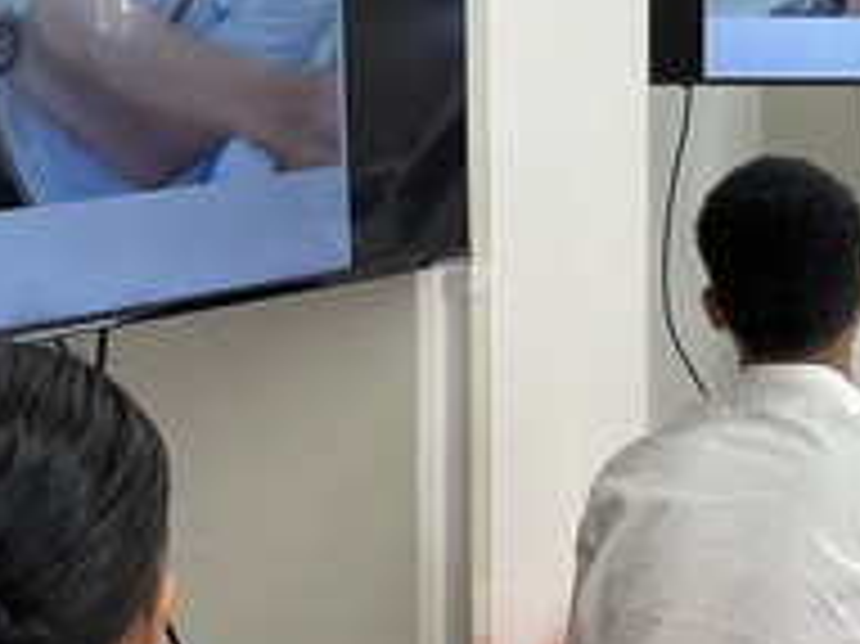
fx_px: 3253
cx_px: 1022
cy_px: 113
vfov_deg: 11.3
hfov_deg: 14.6
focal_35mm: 131
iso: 64
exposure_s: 1/90
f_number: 2
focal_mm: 6
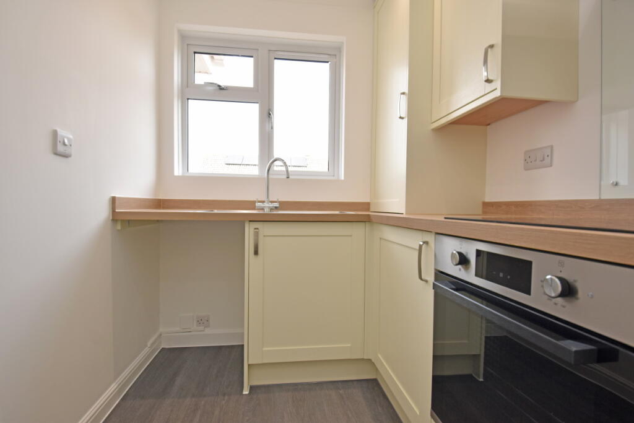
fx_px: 317
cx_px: 317
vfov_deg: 67.4
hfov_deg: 90.0
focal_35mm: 18
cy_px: 212
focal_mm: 12
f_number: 5
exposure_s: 1/200
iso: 450
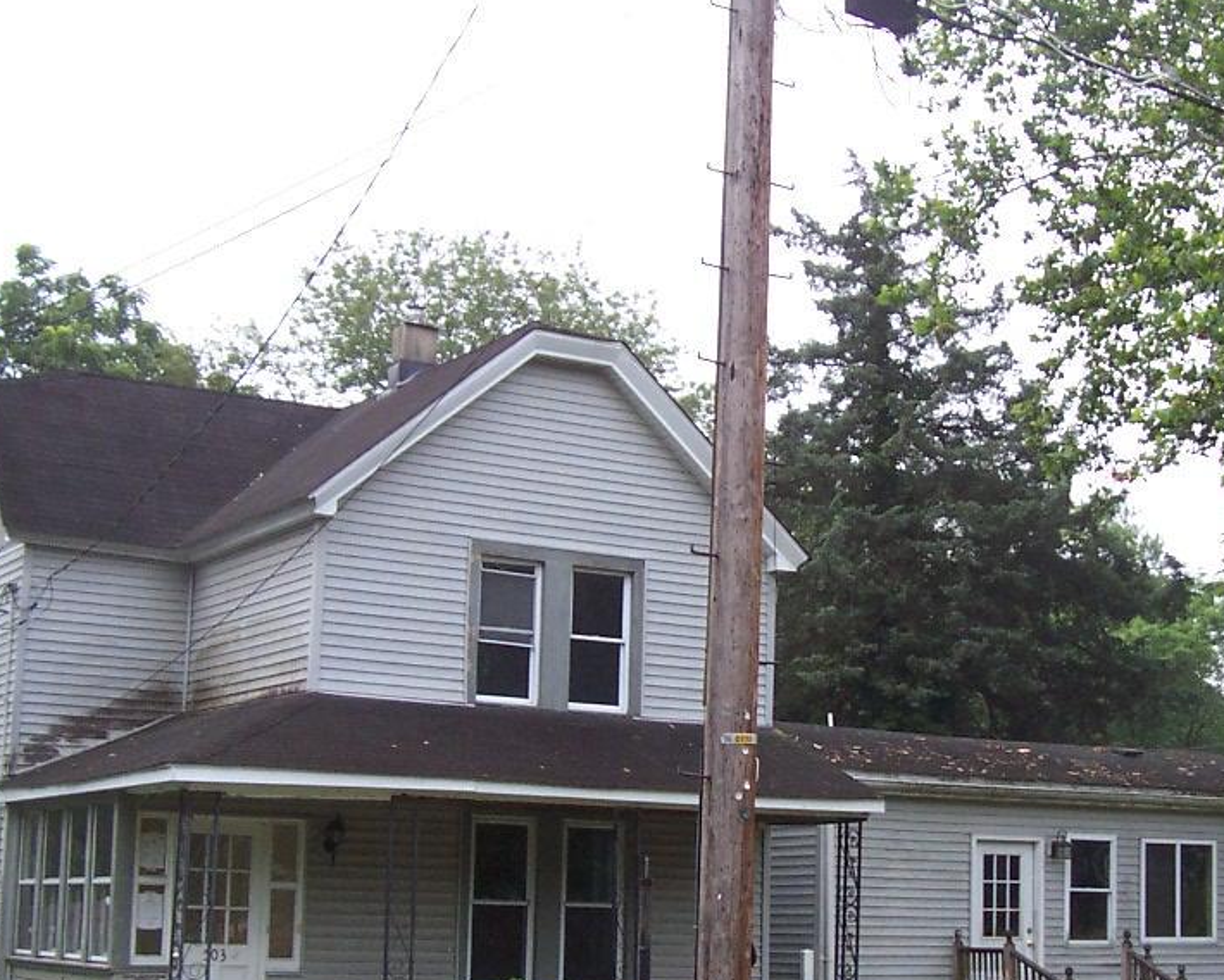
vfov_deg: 25.0
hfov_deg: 30.7
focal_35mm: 61
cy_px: 537
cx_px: 845
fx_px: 2210
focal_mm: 5.6
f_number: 2.8
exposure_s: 1/250
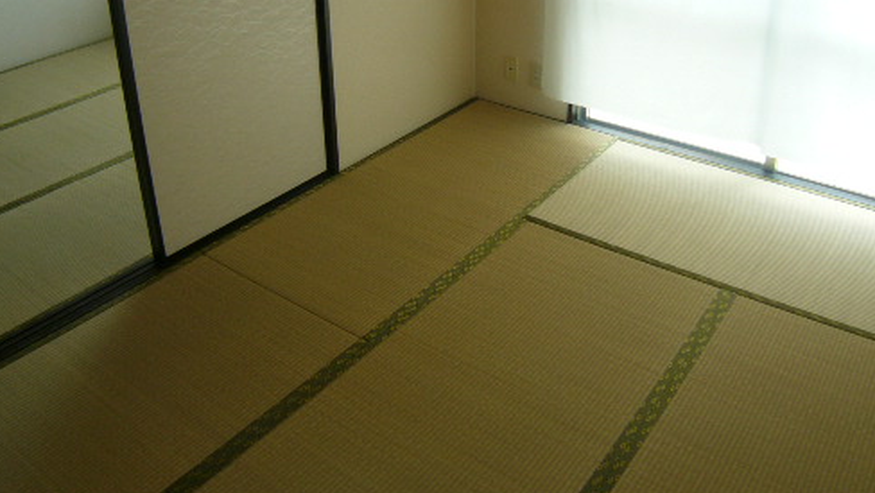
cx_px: 420
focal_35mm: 50
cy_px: 115
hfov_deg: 41.3
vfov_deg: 23.7
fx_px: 1161
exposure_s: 1/80
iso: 50
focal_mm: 5.8
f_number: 2.8
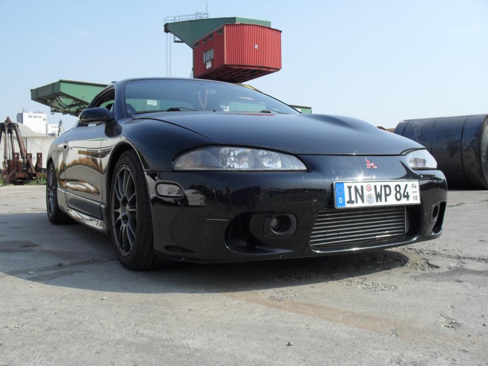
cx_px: 244
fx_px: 493
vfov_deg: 40.7
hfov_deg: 52.6
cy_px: 183
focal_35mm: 35
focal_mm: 6.3
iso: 100
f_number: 8.4
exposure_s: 1/180
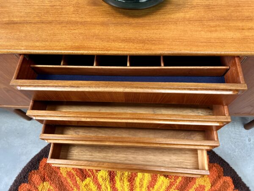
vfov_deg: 53.1
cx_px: 127
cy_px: 96
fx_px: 191
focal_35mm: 26
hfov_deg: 67.3
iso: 125
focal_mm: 5.7
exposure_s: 1/106
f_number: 1.5
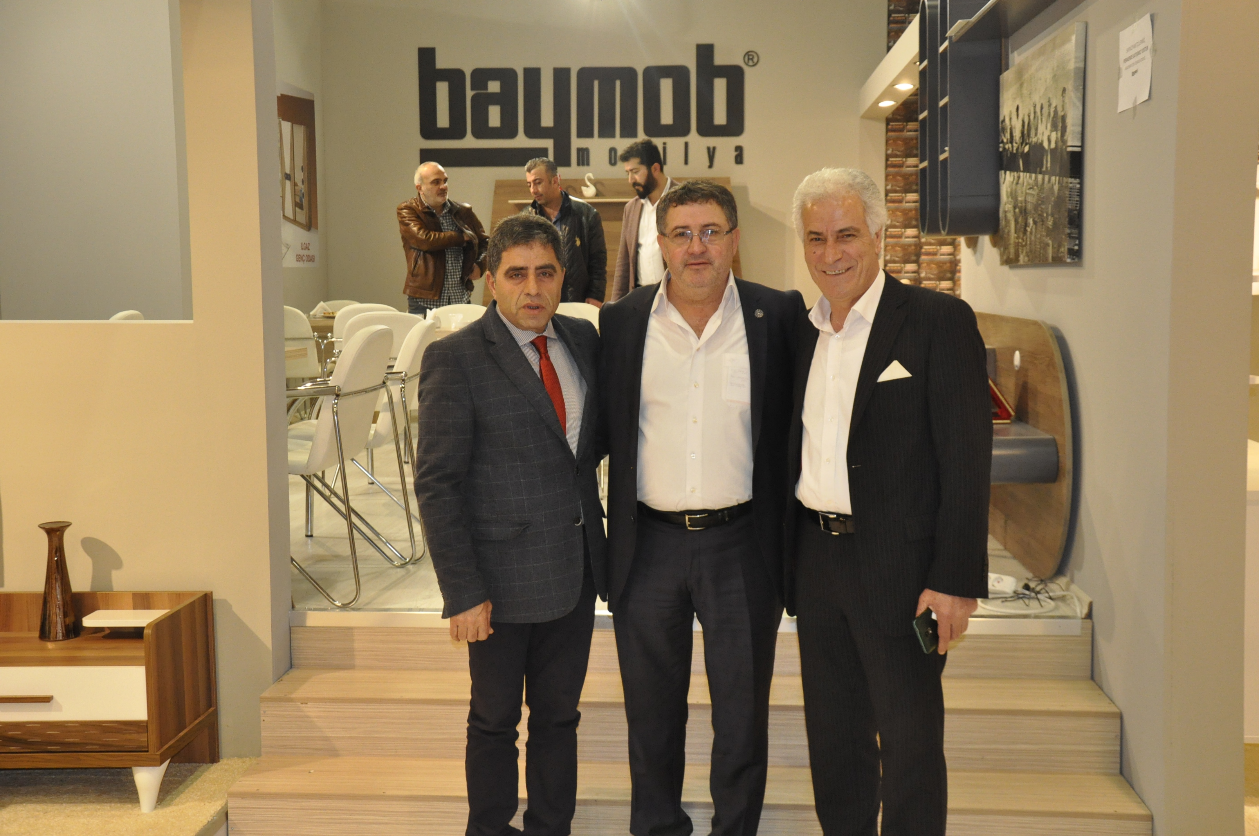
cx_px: 630
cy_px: 418
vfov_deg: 31.8
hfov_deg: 46.4
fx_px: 1467
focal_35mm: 42
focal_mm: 28
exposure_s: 1/100
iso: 2000
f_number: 5
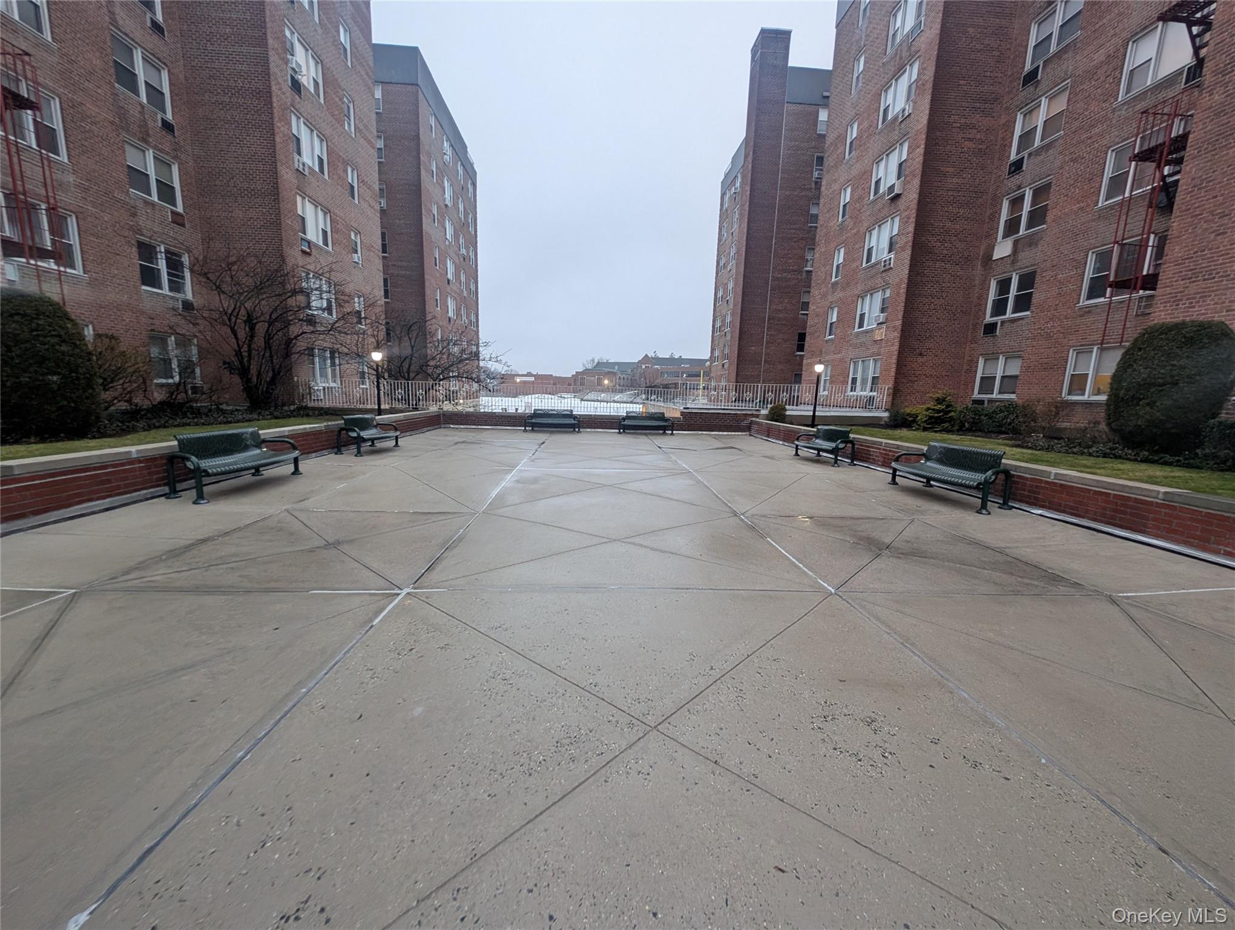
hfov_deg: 110.5
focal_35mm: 12
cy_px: 465
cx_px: 618
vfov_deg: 94.6
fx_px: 429
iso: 161
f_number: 1.95
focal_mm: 2.23
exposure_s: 1/87.5
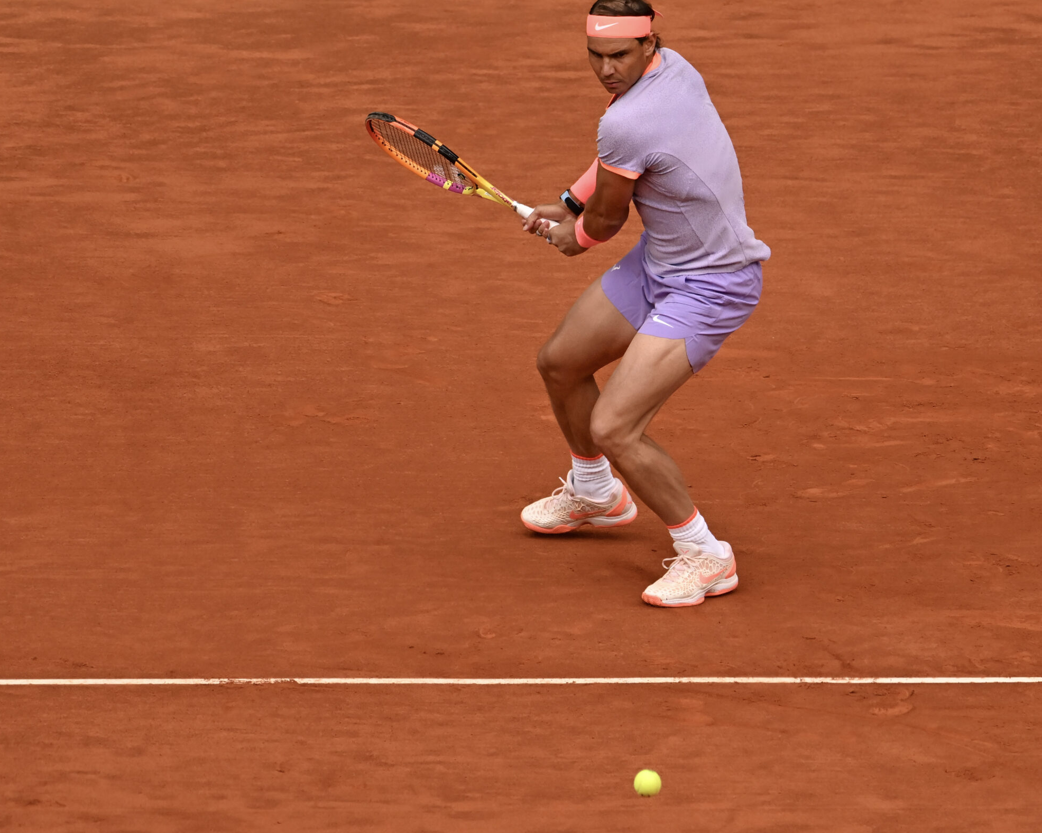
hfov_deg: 2.6
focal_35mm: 731
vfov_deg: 2.1
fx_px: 22545
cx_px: 585
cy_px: 387
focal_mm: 400
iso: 800
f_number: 4.5
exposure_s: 1/2000
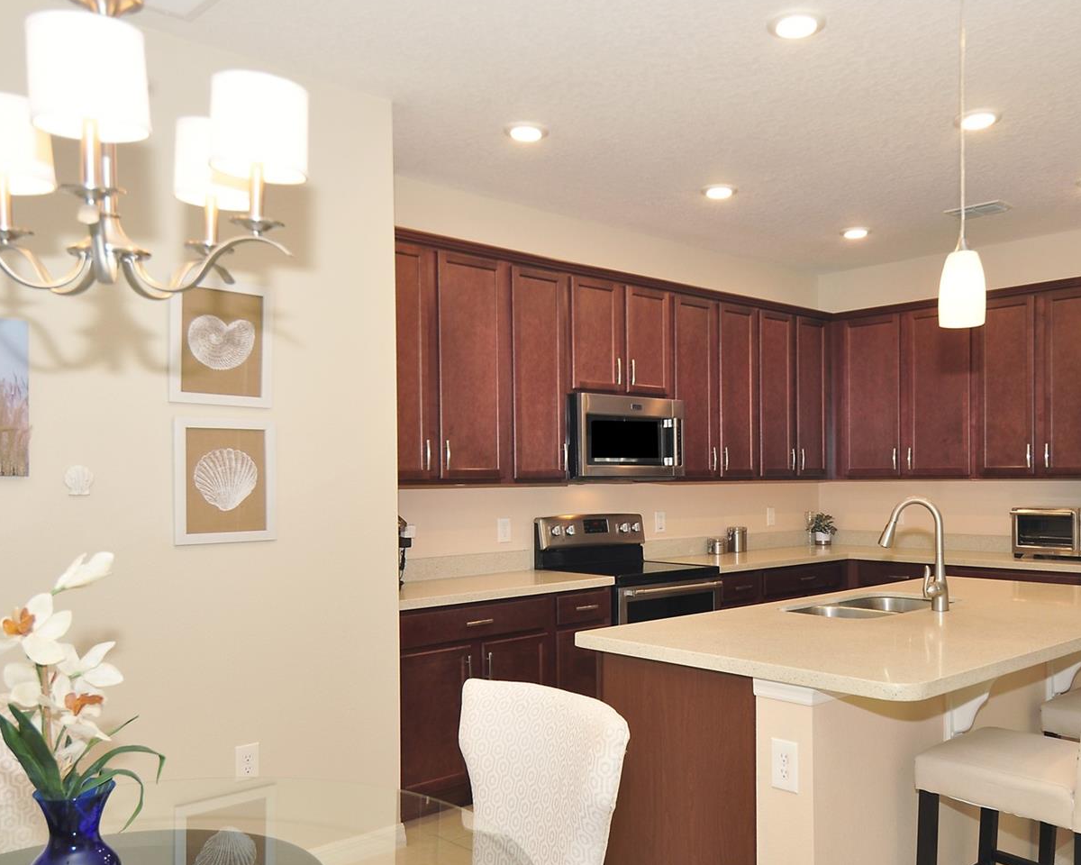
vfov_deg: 48.5
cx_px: 609
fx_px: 960
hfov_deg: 58.6
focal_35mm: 30
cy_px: 424
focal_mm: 16
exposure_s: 1/50
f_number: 6.3
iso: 200
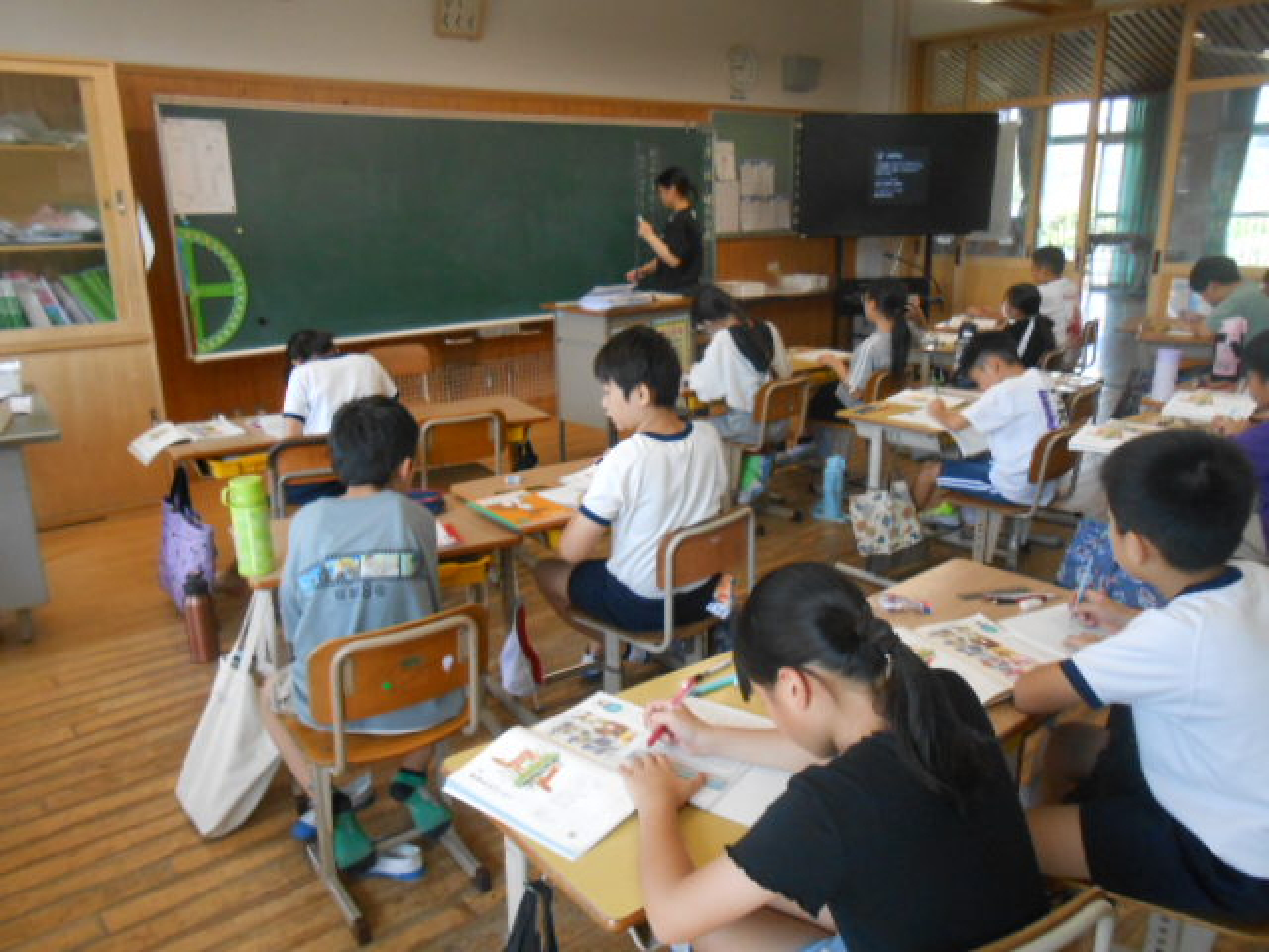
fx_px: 953
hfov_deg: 67.3
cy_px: 476
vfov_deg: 53.1
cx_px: 634
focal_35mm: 26
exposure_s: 1/160
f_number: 3.5
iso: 400
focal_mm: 4.6
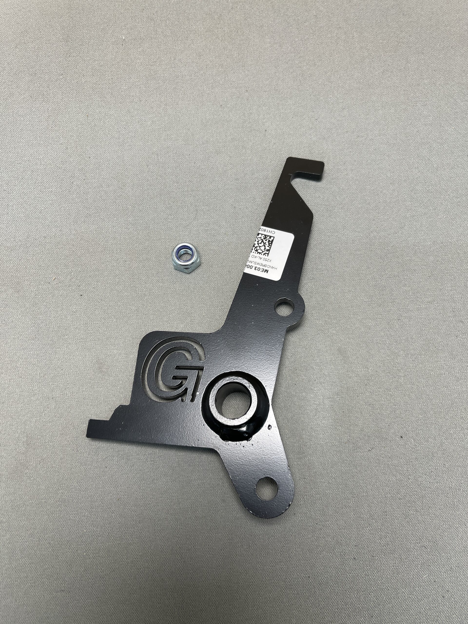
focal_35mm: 26
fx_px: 469
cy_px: 312
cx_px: 234
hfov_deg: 53.1
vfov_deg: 67.3
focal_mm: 5.1
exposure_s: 1/100
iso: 40
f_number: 1.6
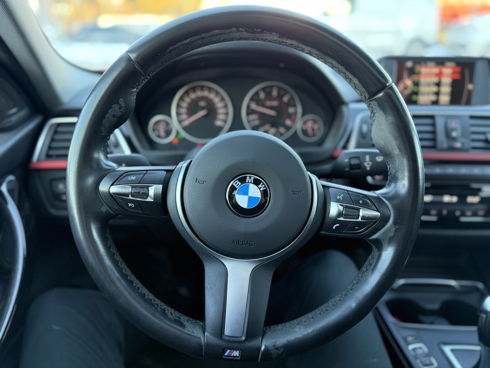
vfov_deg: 56.8
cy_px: 184
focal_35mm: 24
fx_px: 340
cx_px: 245
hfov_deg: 71.6
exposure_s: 1/62
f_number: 1.78
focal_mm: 6.76
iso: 200
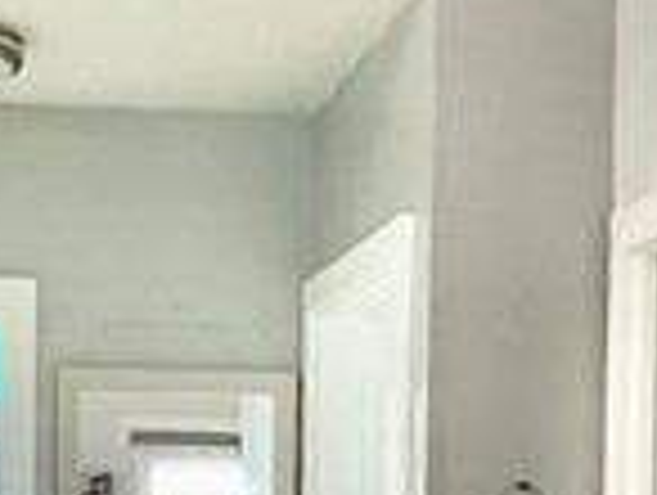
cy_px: 598
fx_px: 1863
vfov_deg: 14.6
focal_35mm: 98
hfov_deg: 19.9
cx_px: 180
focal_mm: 2.22
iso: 250
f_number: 2.2
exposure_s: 1/120
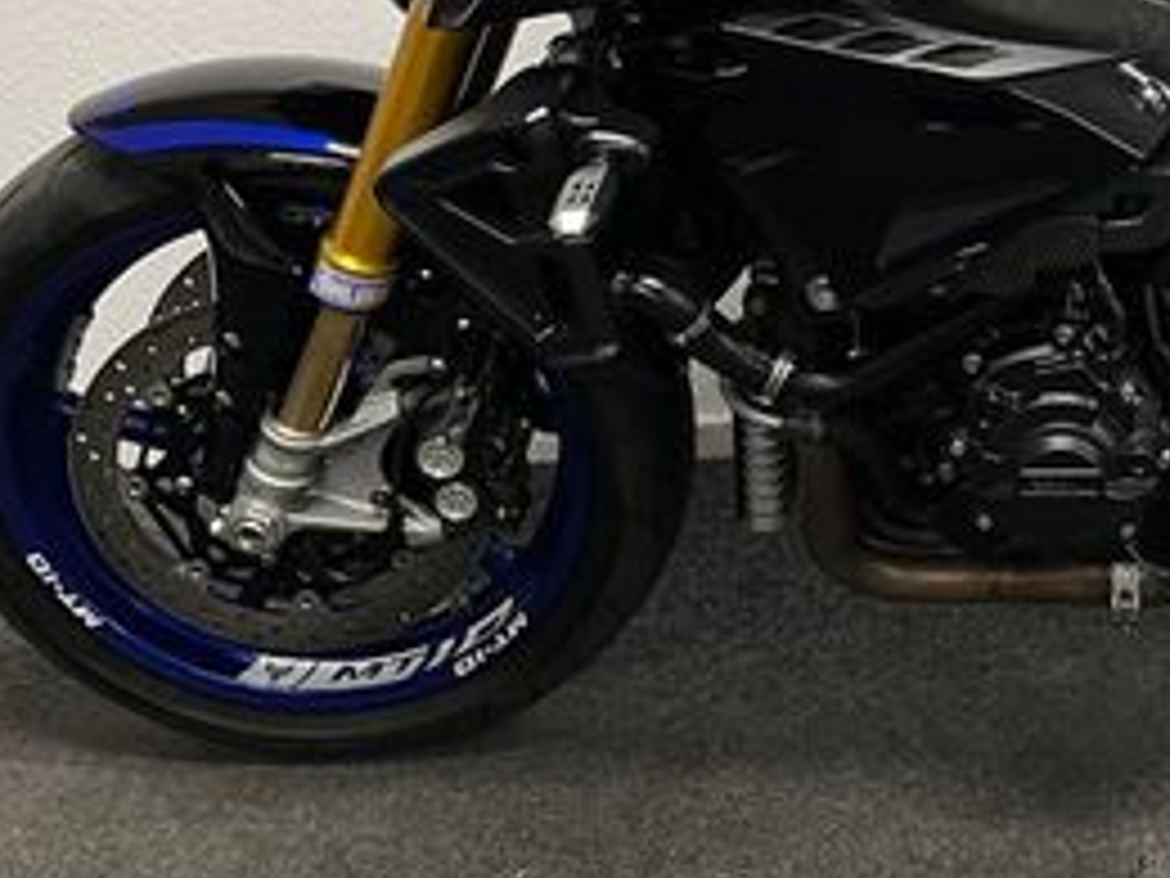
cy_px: -113
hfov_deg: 28.1
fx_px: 2163
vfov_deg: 21.6
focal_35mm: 64
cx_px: 1215
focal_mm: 5.1
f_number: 1.6
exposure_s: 1/50
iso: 100
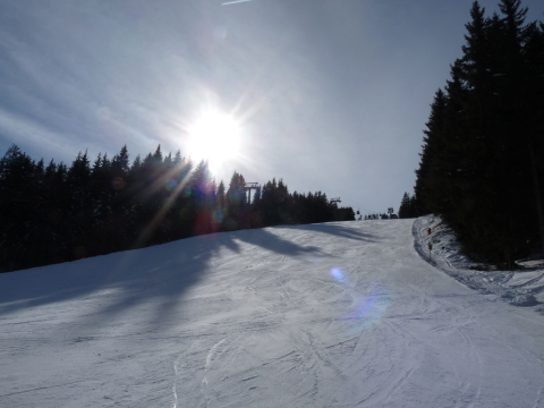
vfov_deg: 51.4
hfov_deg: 65.3
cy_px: 204
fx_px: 424
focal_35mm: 27
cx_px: 272
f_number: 8
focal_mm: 4.8
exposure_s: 1/1000
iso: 100
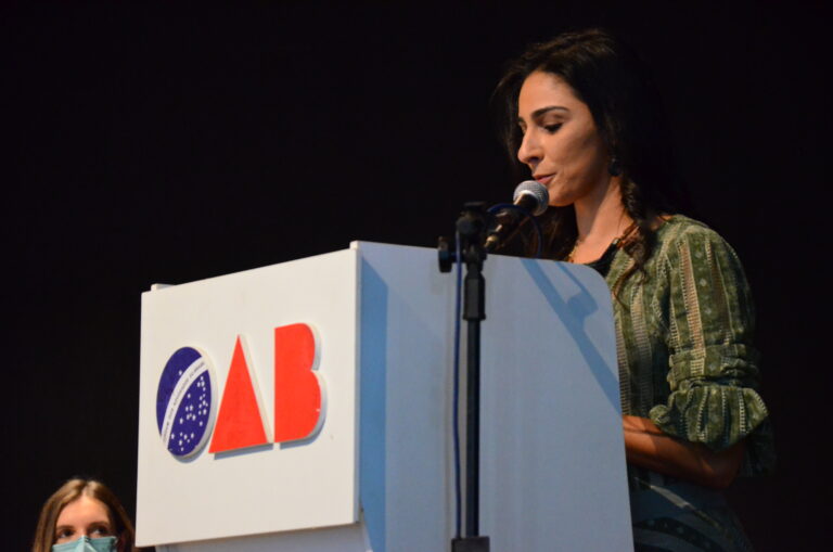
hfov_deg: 13.1
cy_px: 276
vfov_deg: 8.7
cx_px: 416
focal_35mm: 158
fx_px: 3638
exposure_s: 1/50
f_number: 5.6
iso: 5000
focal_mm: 105
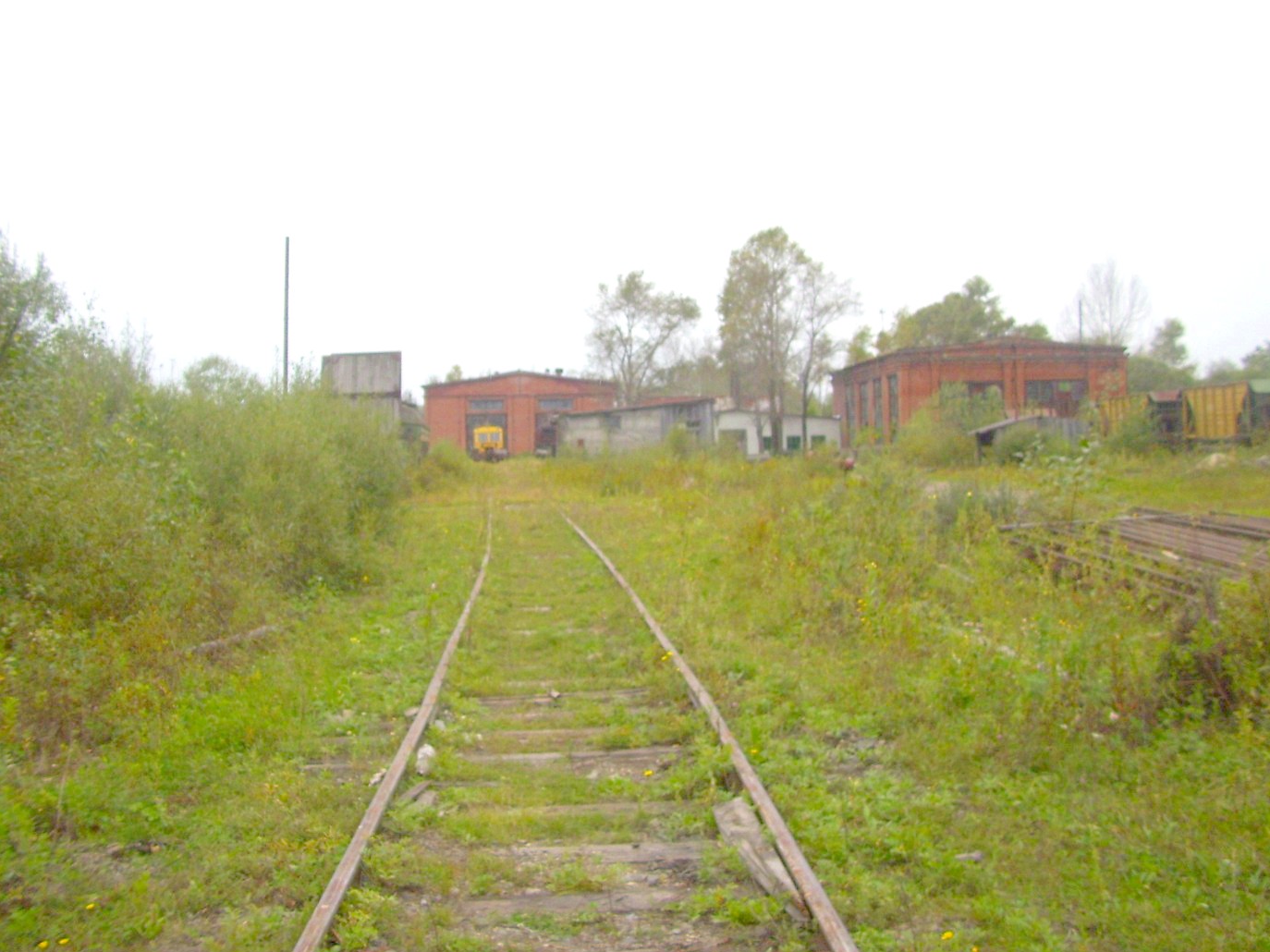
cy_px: 440
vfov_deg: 38.6
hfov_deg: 50.1
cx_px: 690
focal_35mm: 37
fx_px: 1357
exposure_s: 1/400
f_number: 2.9
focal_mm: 5.7
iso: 80
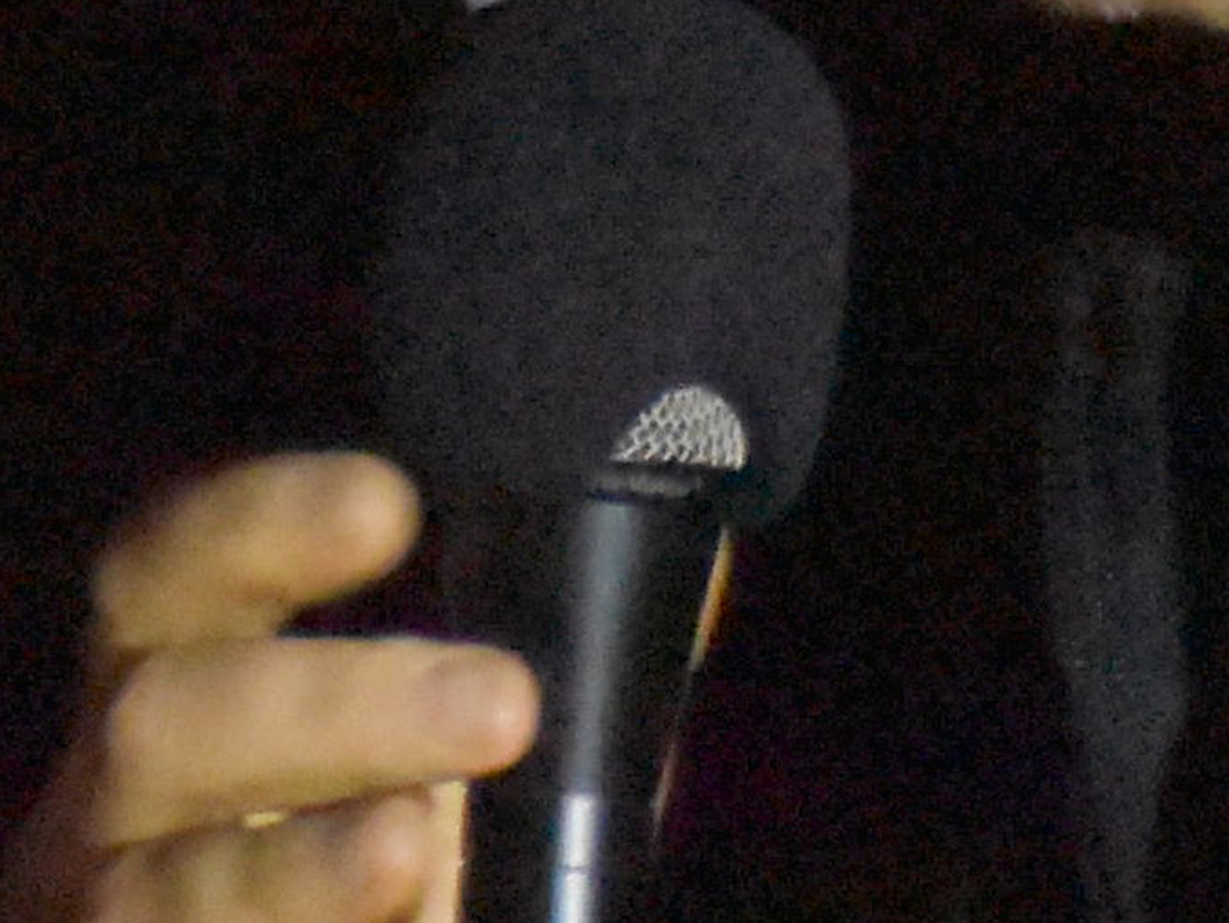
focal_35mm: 1309
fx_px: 46491
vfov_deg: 1.1
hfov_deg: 1.5
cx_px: 884
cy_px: -1957
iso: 12800
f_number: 4.8
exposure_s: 1/80
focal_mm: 102
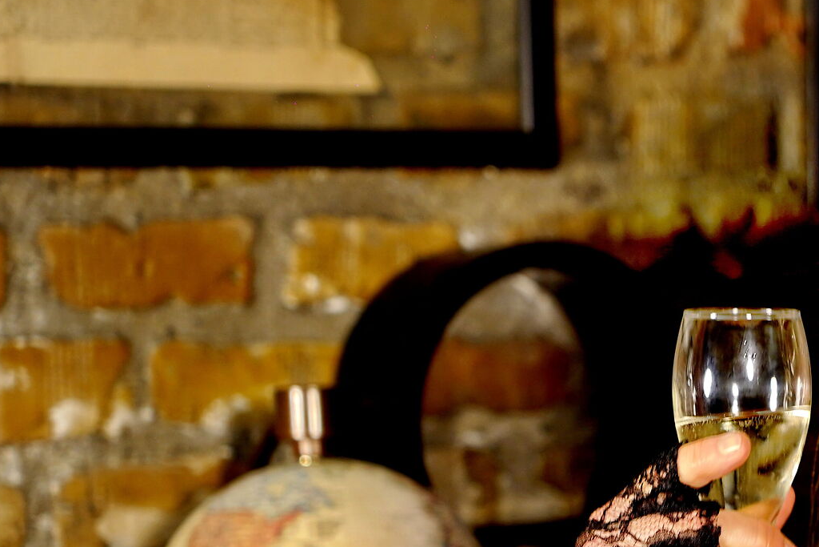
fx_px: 3731
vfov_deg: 8.3
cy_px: 526
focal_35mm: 164
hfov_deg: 12.3
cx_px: 937
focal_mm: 70
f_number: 4
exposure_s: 1/30
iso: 800
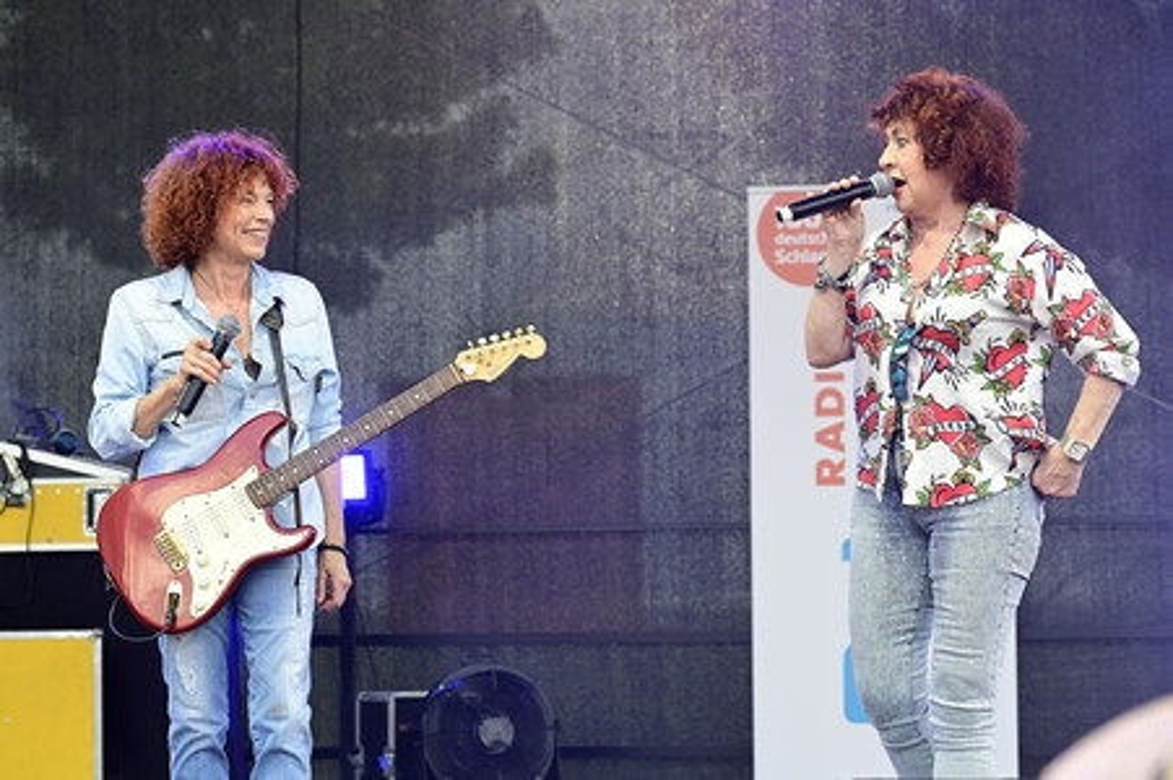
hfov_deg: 20.8
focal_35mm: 98
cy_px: 390
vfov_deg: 13.9
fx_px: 3191
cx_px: 586
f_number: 5
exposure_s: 1/200
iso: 320
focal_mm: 98
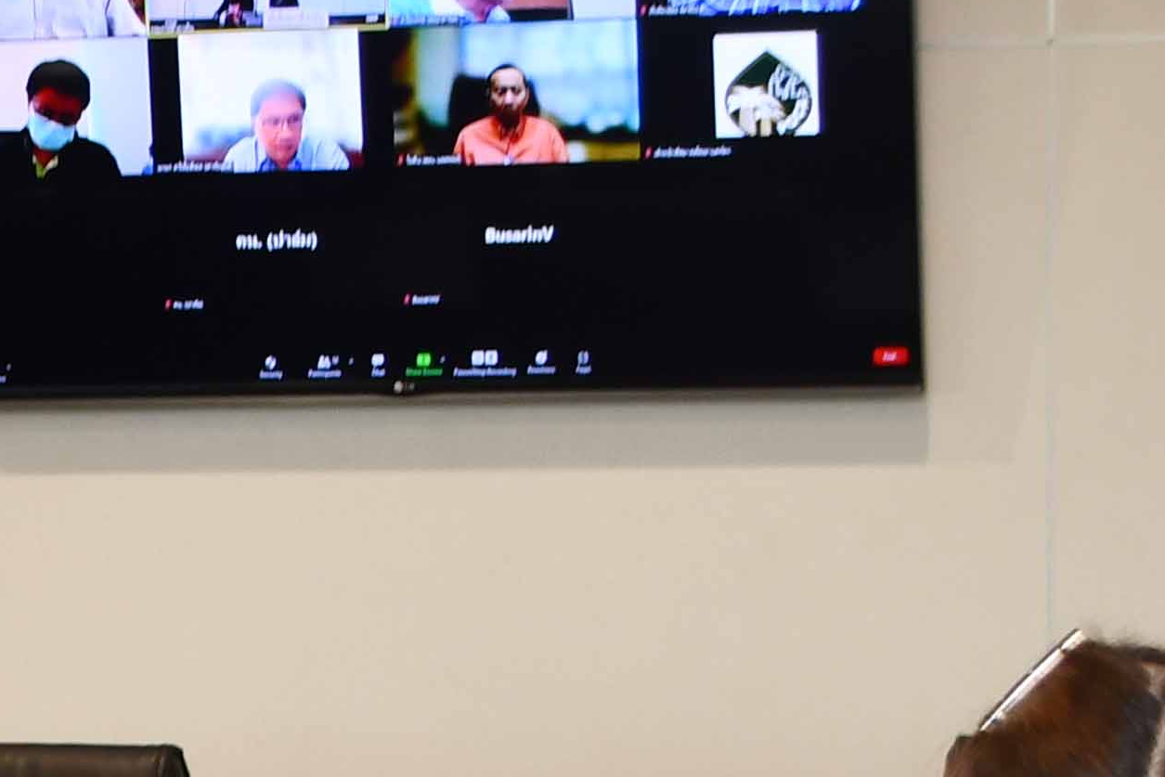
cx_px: -477
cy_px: 465
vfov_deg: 6.5
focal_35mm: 213
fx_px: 6893
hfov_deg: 9.4
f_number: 4.2
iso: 400
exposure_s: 1/60
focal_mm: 32
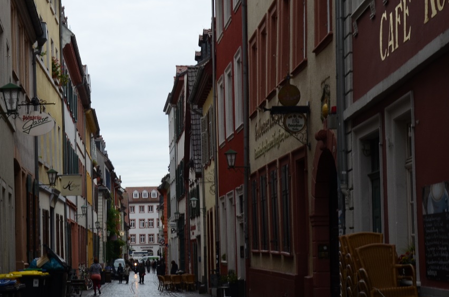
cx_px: 131
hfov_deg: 25.5
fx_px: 983
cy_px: 209
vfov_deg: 17.1
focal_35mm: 79
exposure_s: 1/160
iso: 250
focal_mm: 28
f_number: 6.3
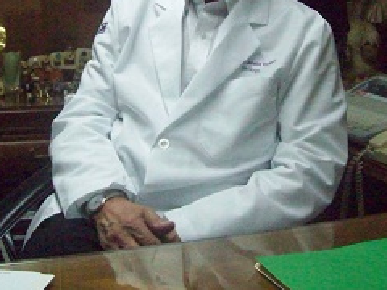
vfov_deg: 24.0
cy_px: 50
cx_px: 198
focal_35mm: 60
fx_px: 671
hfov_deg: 32.2
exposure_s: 1/64
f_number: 2.7
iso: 625
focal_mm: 6
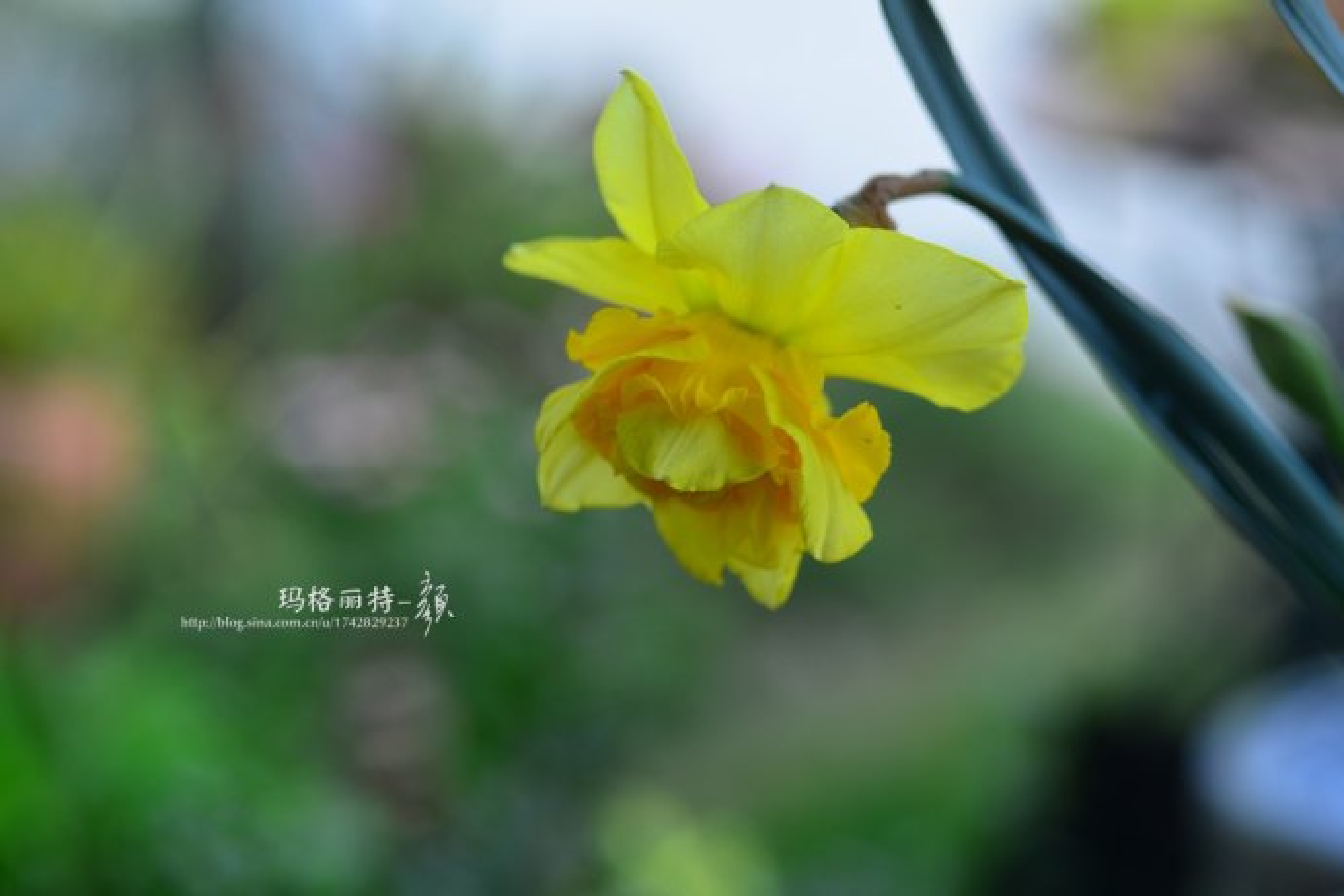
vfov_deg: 13.0
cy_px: 448
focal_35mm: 105
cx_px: 672
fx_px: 3920
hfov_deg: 19.5
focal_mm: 105
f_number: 4
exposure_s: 1/320
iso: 200
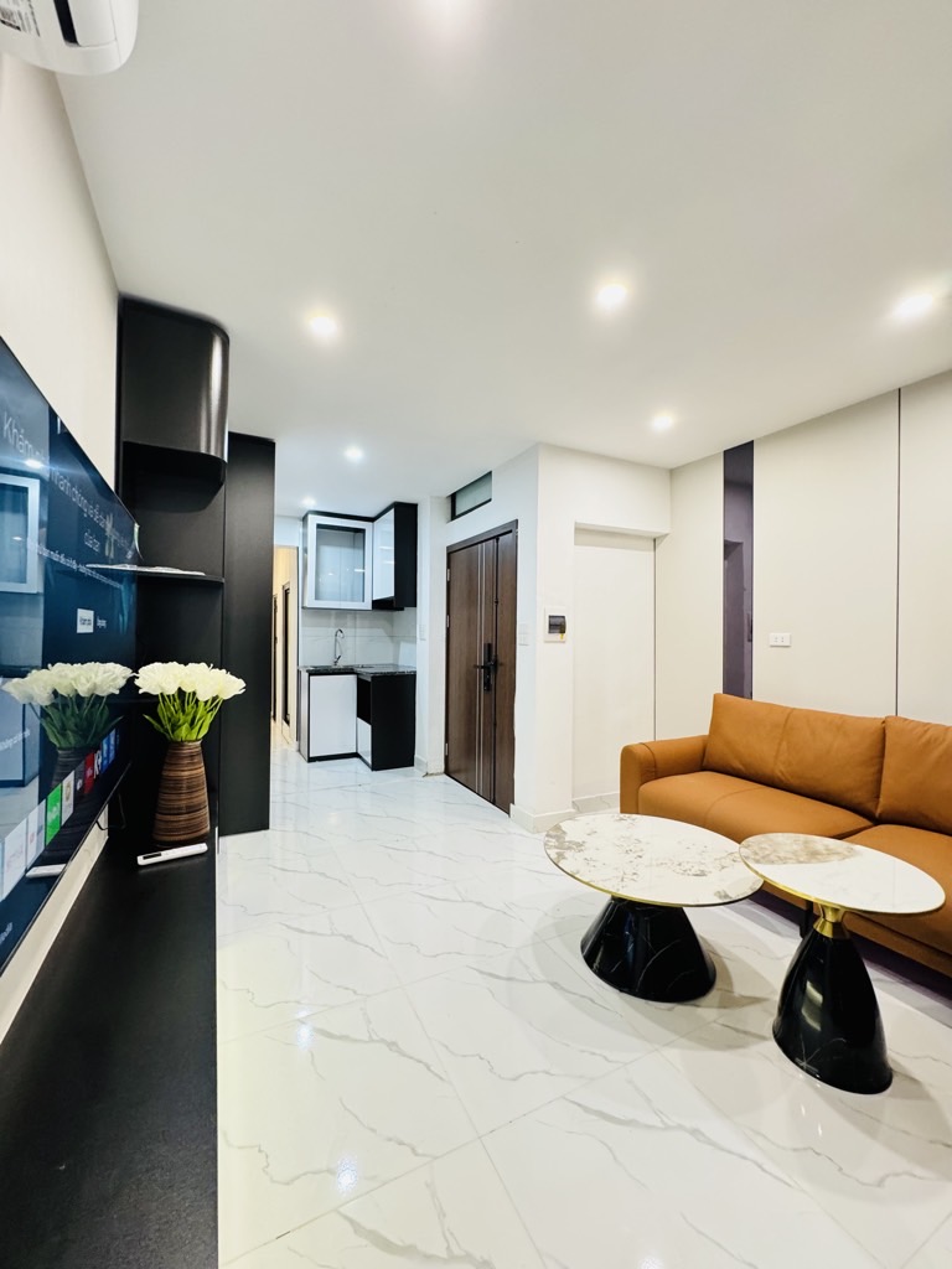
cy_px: 634
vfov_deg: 102.1
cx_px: 476
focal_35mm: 14
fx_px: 513
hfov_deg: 85.7
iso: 250
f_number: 2.2
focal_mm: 2.22
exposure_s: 1/50
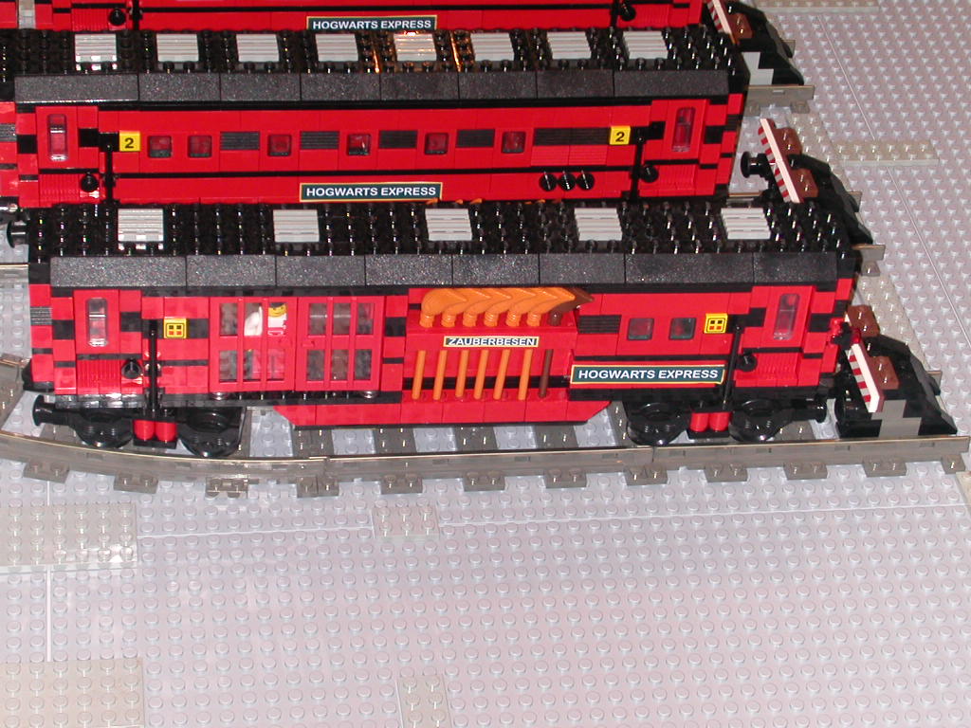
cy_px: 364
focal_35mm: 87
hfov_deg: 22.5
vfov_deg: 17.0
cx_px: 486
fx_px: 2440
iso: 143
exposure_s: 1/59.9
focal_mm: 13.3
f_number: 4.3
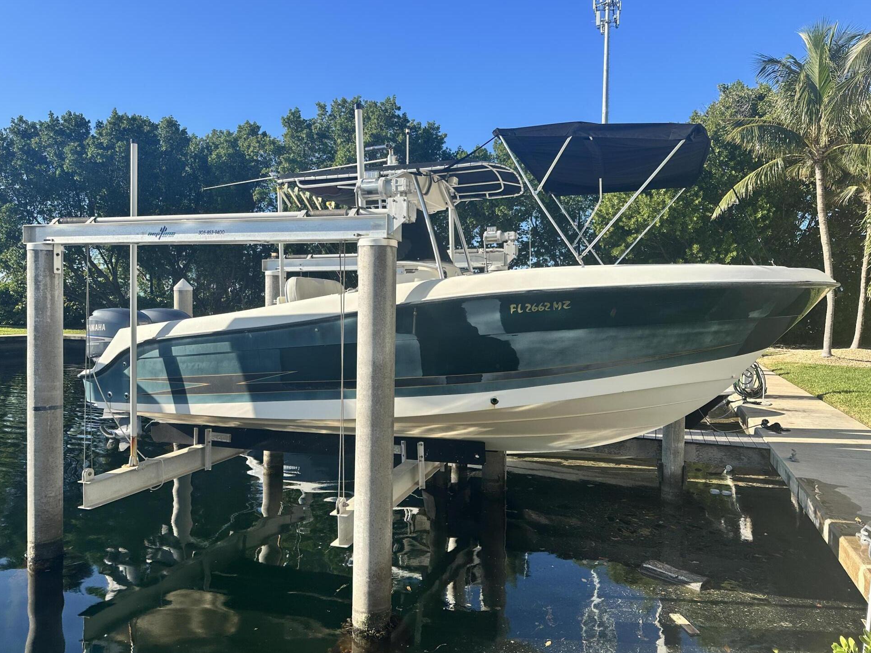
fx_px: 629
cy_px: 317
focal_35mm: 25
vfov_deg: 54.9
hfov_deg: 69.4
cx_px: 431
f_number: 1.78
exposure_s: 1/2591
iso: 80
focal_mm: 6.86
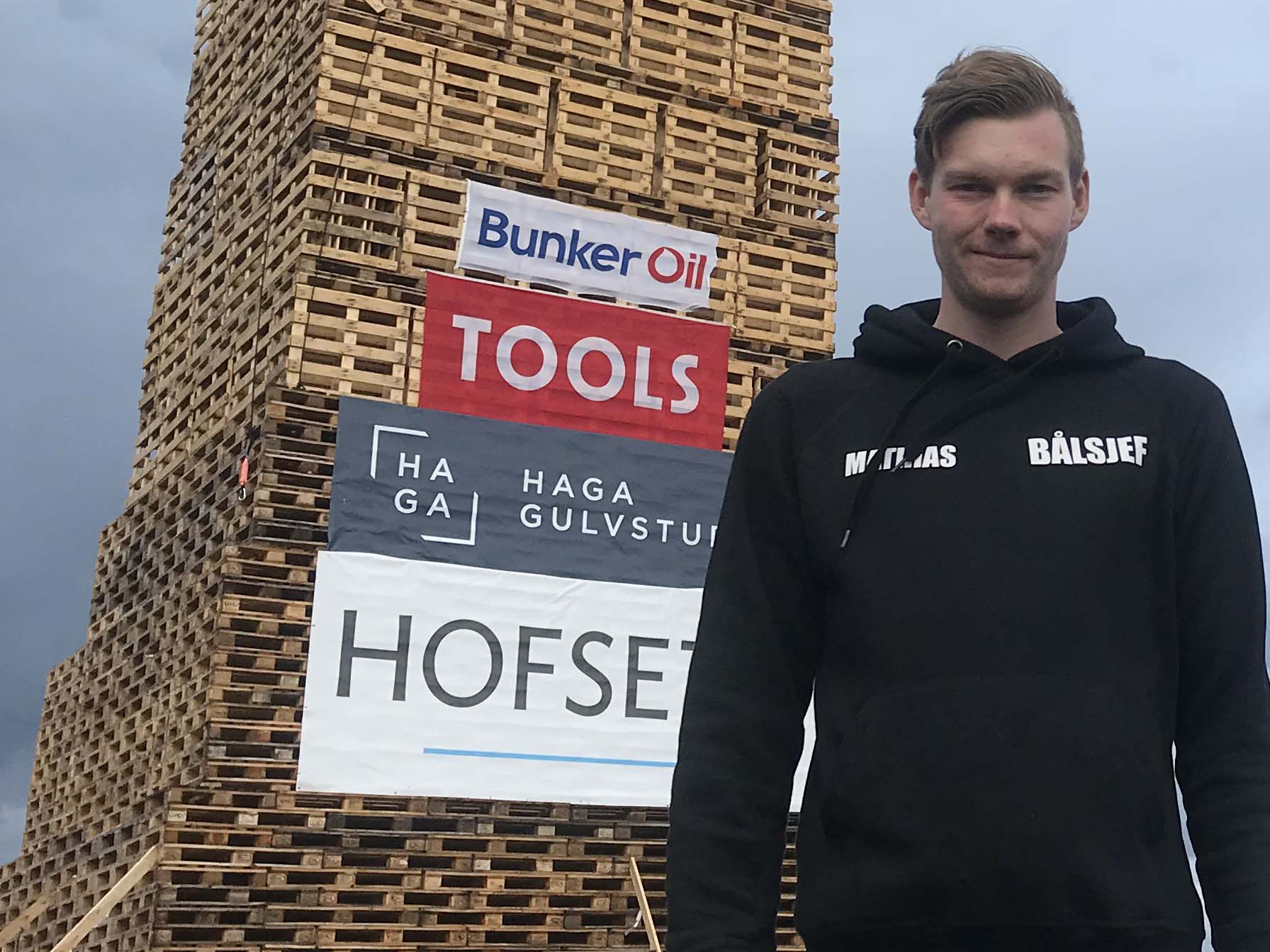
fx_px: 2311
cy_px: 249
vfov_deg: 23.1
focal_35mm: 63
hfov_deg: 29.2
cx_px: 1186
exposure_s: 1/560
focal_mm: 3.99
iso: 20
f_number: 1.8
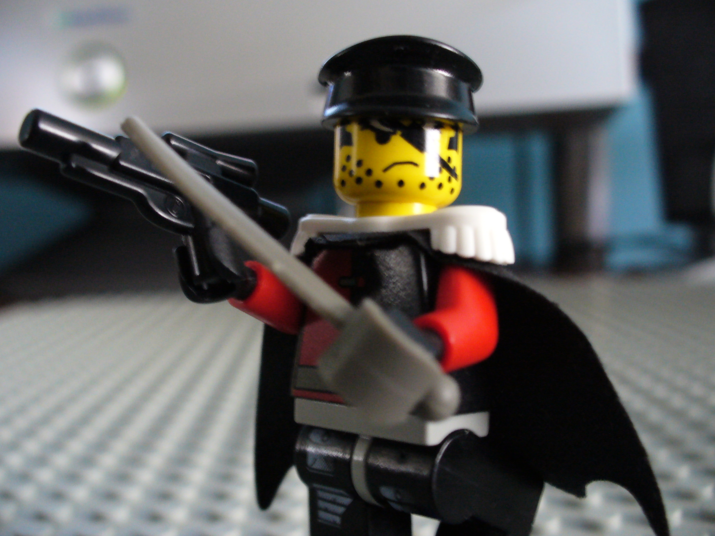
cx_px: 350
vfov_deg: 37.7
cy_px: 262
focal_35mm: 38
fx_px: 785
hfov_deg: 49.0
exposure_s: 1/8
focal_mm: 6.1
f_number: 2.8
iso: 200
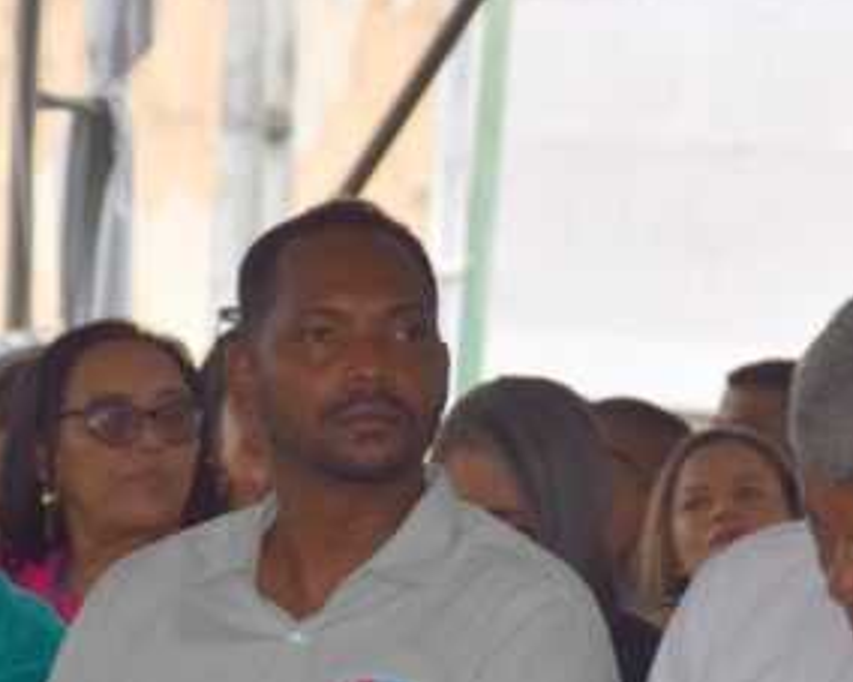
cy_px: 485
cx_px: 478
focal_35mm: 331
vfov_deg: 4.7
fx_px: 8353
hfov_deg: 5.8
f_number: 5.6
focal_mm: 90
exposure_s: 1/125
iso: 125
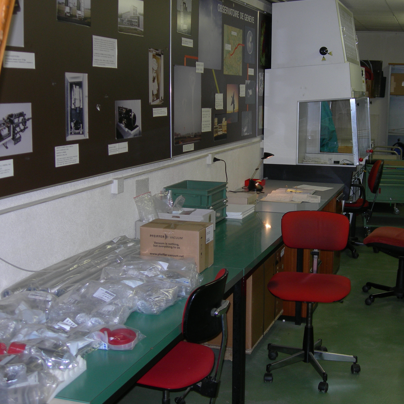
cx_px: 255
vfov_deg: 34.7
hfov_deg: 34.5
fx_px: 647
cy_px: 200
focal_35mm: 49
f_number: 2.9
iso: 65
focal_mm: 8.5
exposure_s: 1/60.1
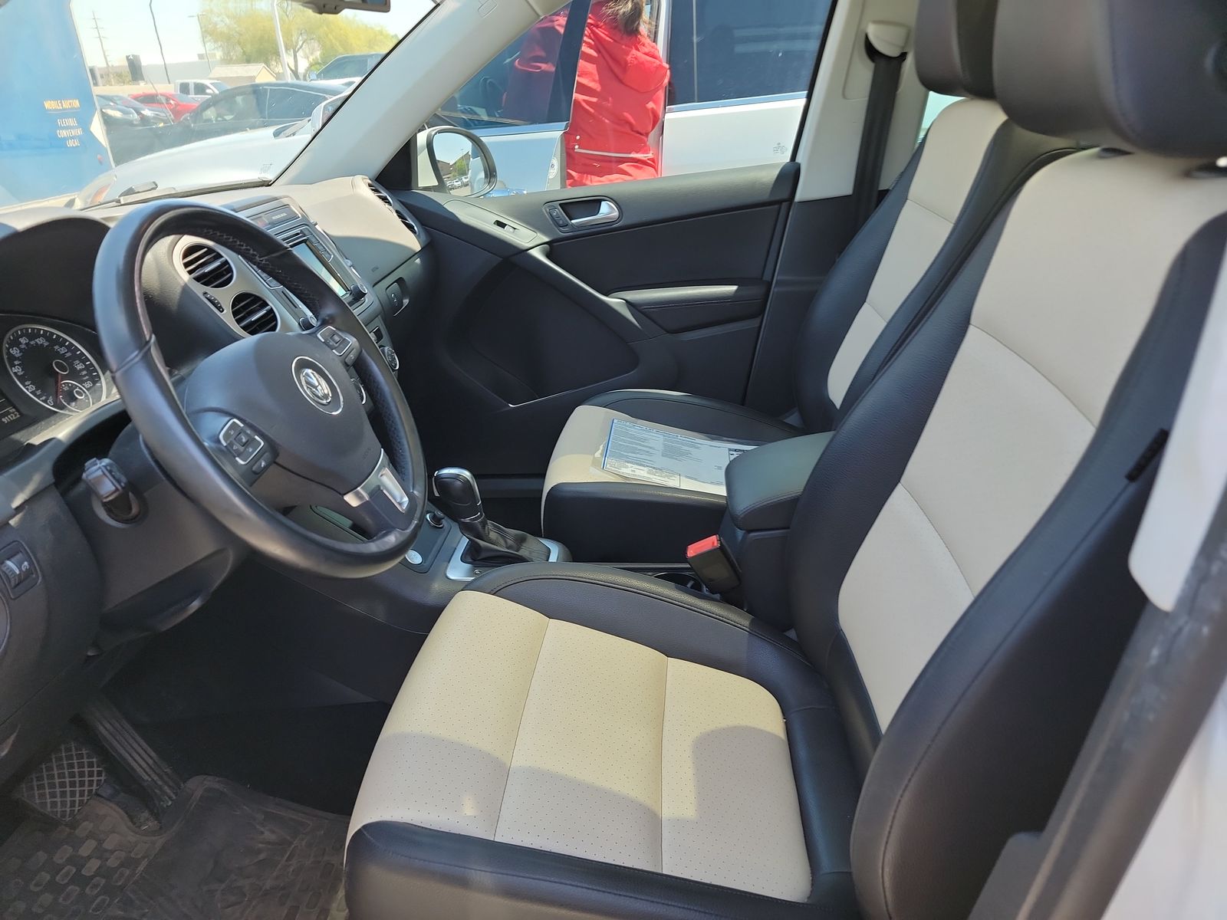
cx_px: 614
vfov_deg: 56.8
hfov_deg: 71.6
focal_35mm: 24
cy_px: 460
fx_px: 851
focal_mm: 6.7
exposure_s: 1/59
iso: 53
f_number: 1.8
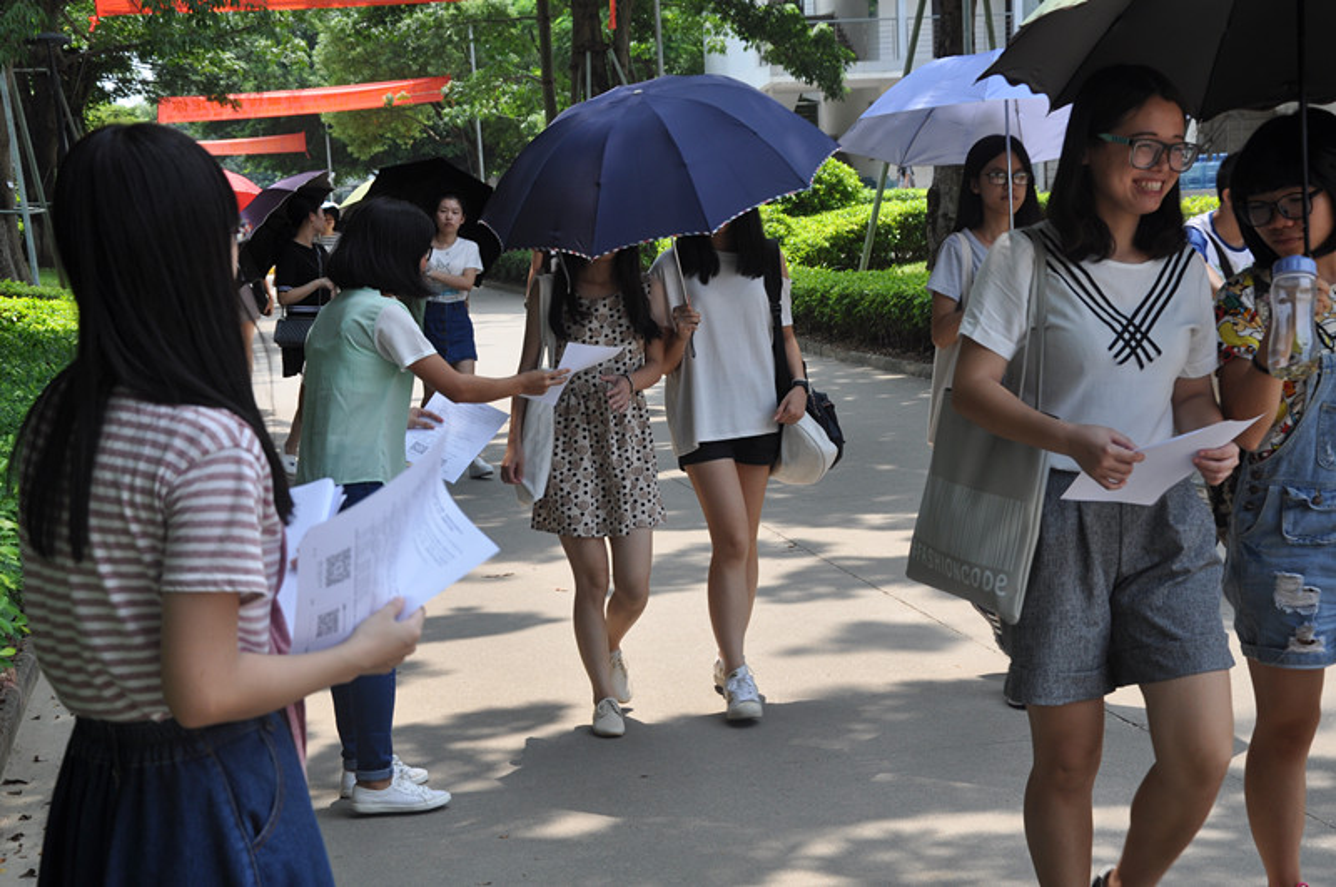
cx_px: 668
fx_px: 2223
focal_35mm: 60
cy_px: 444
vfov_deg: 22.6
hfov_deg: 33.4
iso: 200
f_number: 7.1
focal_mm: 40
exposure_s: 1/200
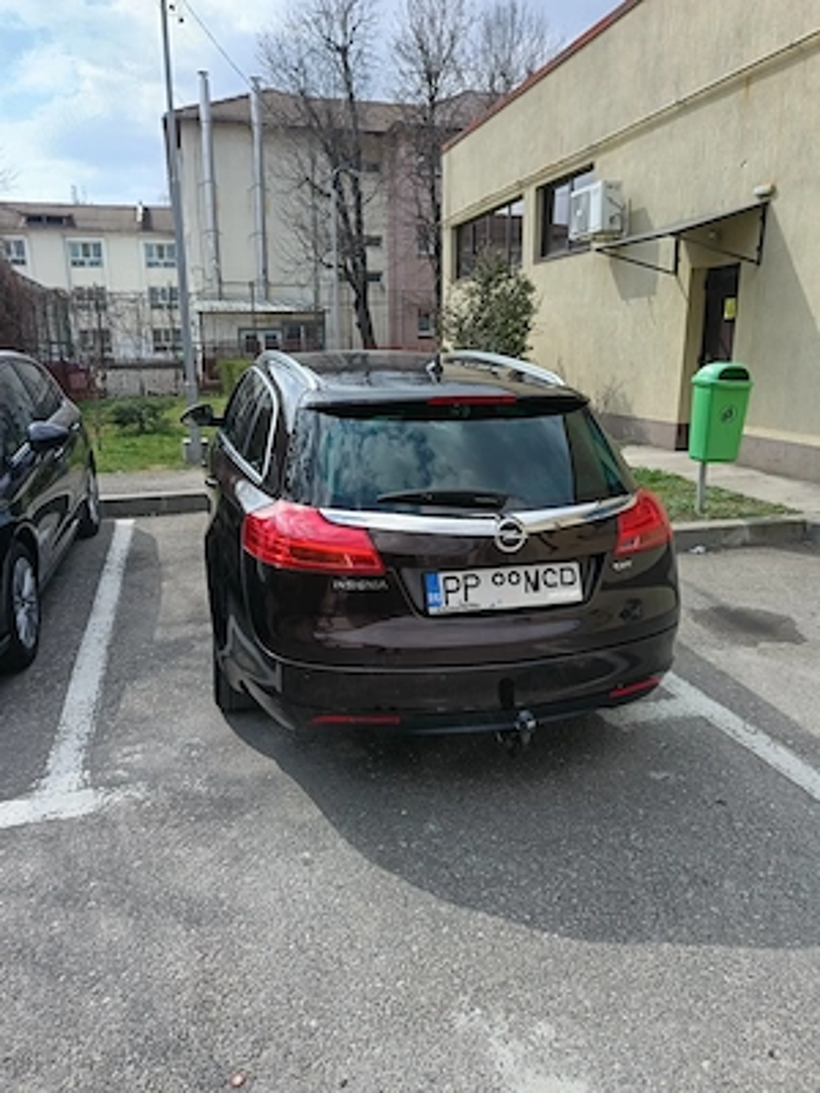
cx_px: 410
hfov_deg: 56.8
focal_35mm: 24
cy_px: 546
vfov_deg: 71.6
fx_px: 758
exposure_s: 1/264
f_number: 1.75
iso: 100
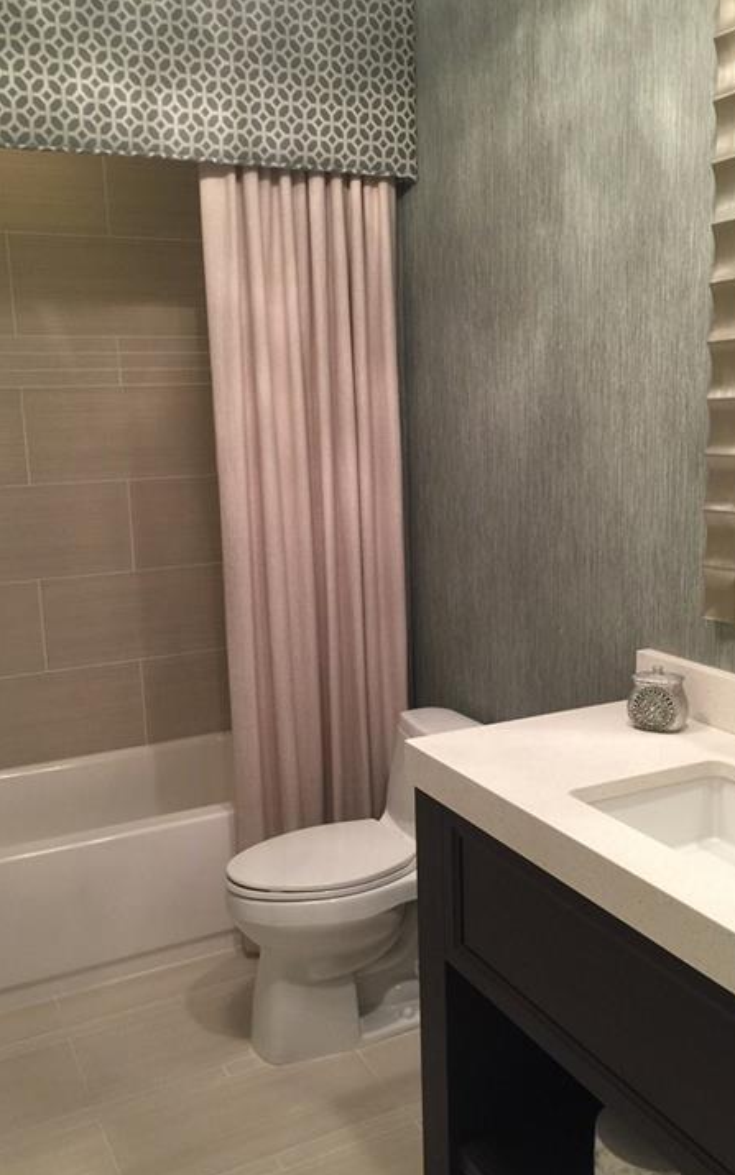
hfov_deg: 38.3
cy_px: 603
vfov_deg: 58.1
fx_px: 1057
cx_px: 391
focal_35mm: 33
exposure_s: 1/15
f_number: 2.2
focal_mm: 4.15
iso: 80
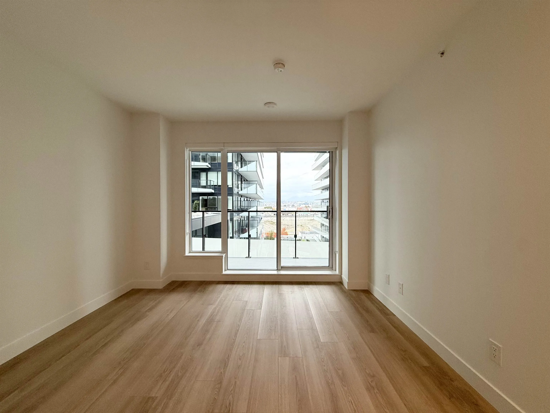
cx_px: 275
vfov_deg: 85.7
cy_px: 206
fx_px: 222
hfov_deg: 102.1
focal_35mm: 14
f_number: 2.2
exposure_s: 1/120
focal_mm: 2.22
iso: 100
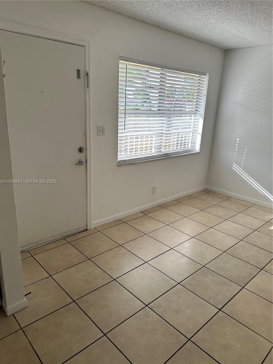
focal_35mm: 24
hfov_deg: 56.8
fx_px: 252
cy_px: 182
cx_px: 136
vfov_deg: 71.6
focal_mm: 6.86
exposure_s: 1/223
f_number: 1.78
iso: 80
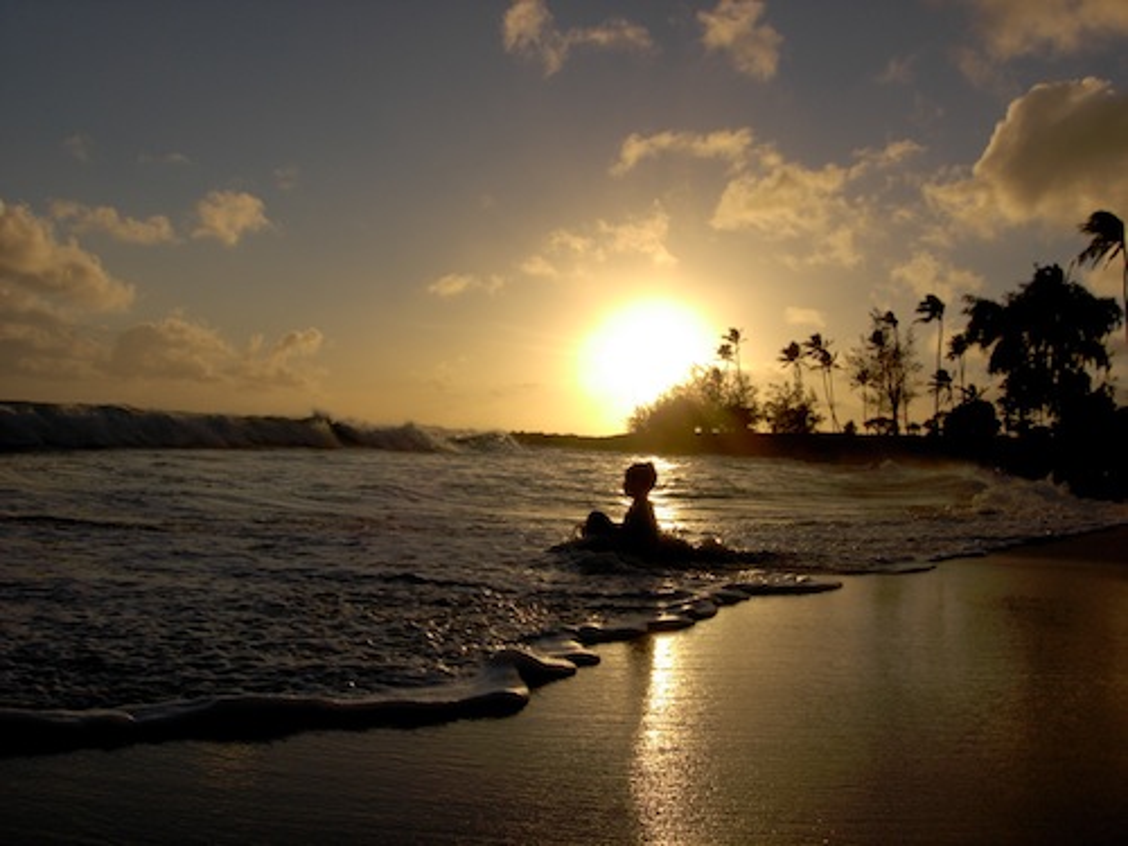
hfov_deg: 49.0
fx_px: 1238
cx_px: 564
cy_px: 423
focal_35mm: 38
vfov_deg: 37.7
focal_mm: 7.8
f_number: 4.8
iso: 64
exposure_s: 1/2048
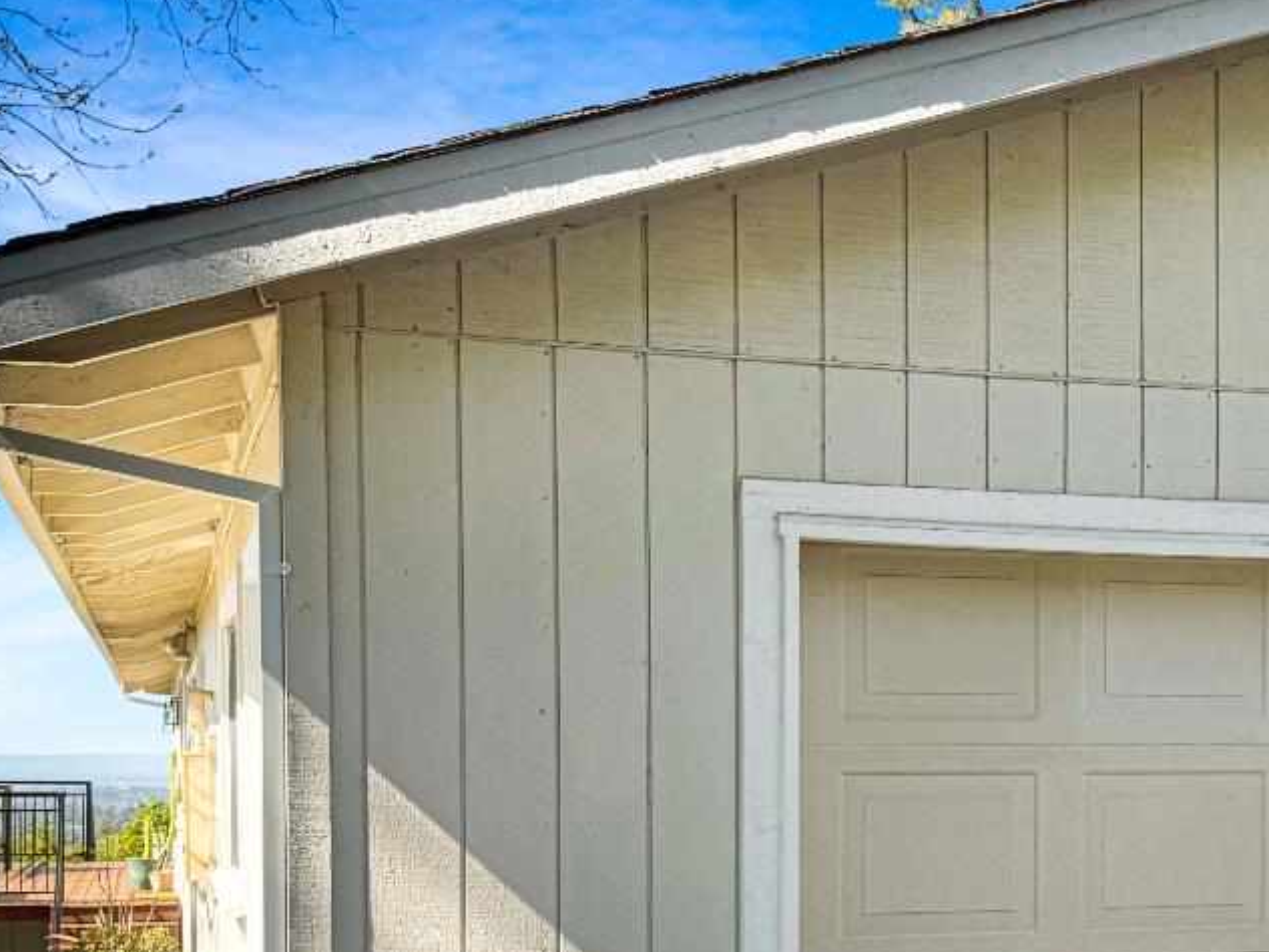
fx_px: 2090
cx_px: 950
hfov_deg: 33.1
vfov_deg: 25.1
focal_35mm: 57
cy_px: 794
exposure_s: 1/1721
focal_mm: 6.76
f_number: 1.78
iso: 80
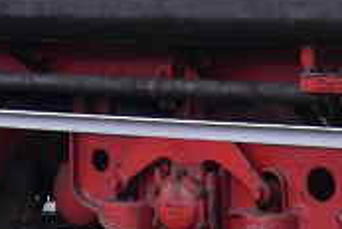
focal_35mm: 252
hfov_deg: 8.0
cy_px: -57
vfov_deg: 5.4
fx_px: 2398
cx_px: -132
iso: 100
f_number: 2.8
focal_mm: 5.8
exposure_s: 1/400
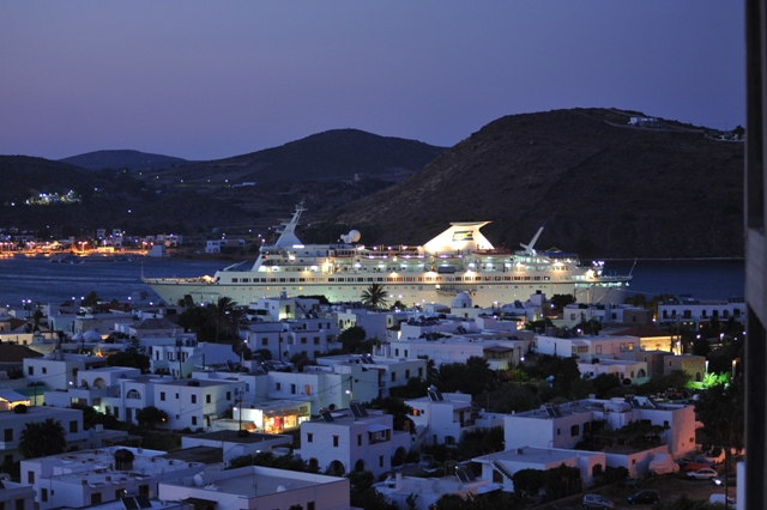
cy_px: 255
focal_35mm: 80
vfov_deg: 17.0
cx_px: 384
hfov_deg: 25.4
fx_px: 1703
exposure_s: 1/15
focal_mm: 80
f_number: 2.8
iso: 1600
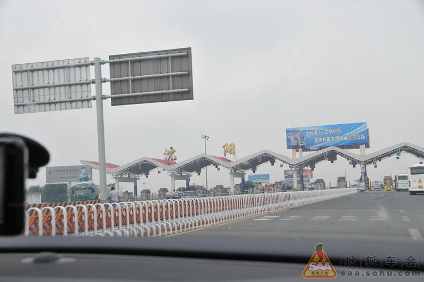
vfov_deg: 28.0
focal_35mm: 48
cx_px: 212
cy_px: 141
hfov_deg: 41.2
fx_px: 565
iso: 400
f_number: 11
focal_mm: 32
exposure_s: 1/500
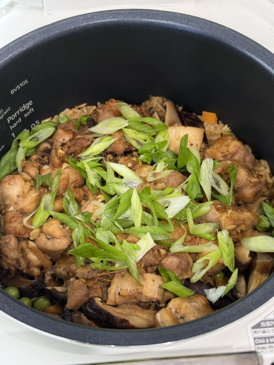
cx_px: 137
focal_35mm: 48
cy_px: 182
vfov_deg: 39.7
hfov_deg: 30.3
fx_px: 507
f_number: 1.78
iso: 125
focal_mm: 6.76
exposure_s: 1/60
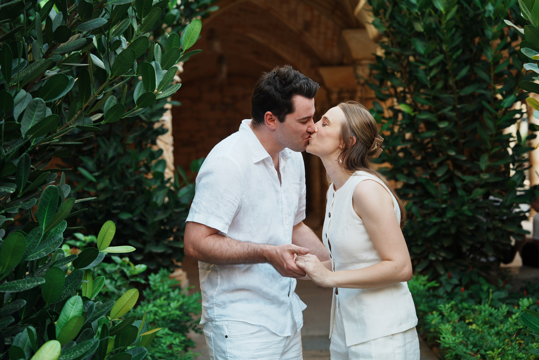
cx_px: 270
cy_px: 180
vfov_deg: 23.8
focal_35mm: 57
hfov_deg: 35.1
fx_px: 853
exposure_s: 1/200
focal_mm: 57
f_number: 2.8
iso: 100
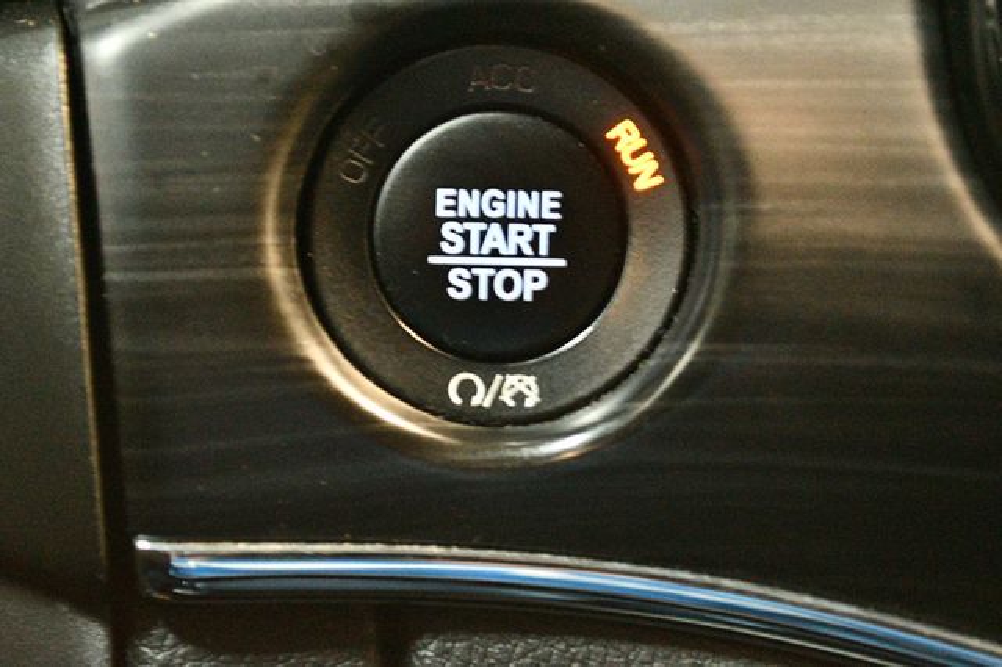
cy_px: 334
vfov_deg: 16.6
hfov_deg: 24.8
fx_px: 2281
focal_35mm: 82
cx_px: 501
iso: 12800
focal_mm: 55
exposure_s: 1/15
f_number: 5.6
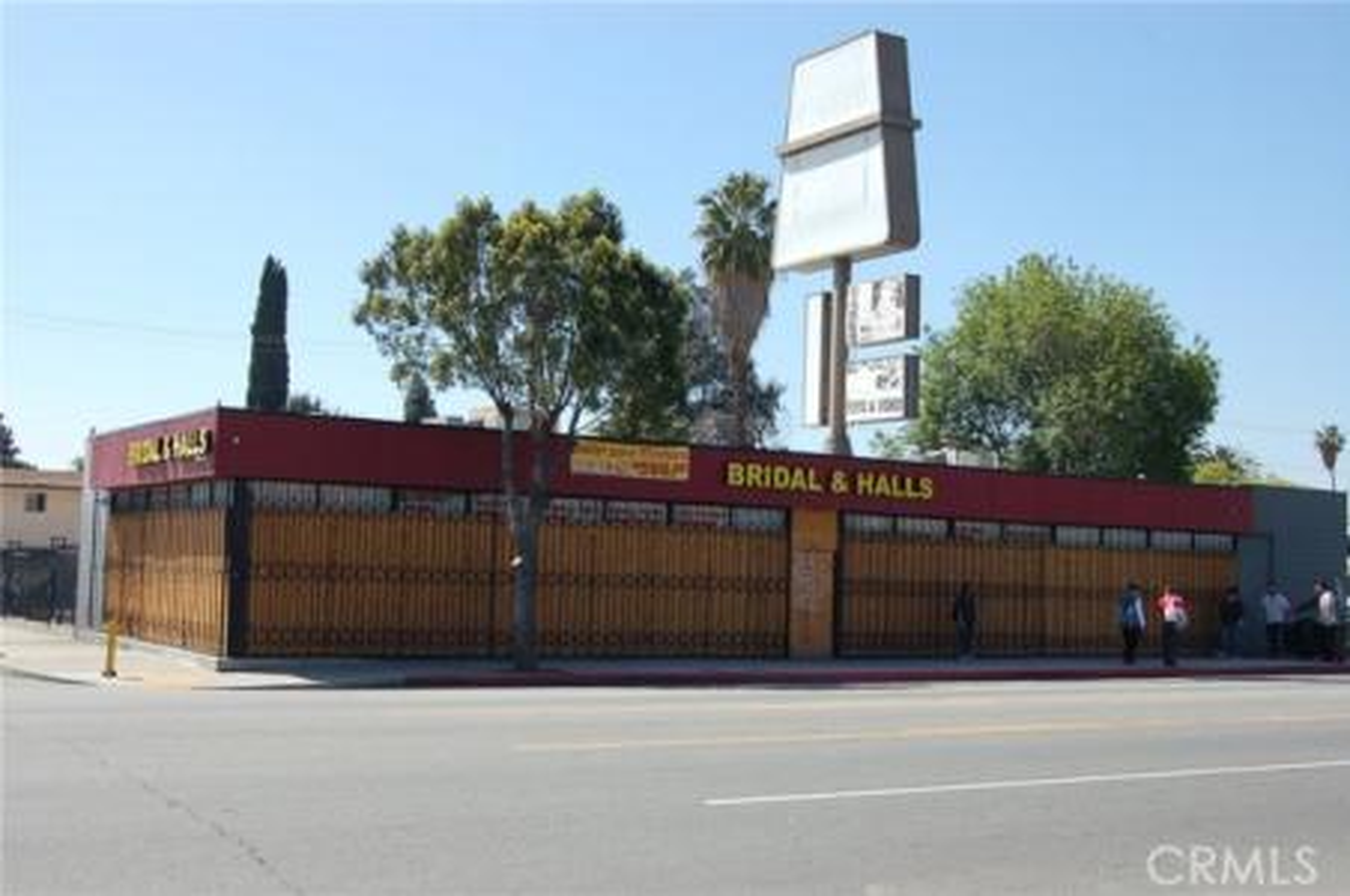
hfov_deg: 43.7
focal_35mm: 45
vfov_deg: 29.8
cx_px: 675
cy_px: 448
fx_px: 1685
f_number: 8
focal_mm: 30
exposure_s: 1/250
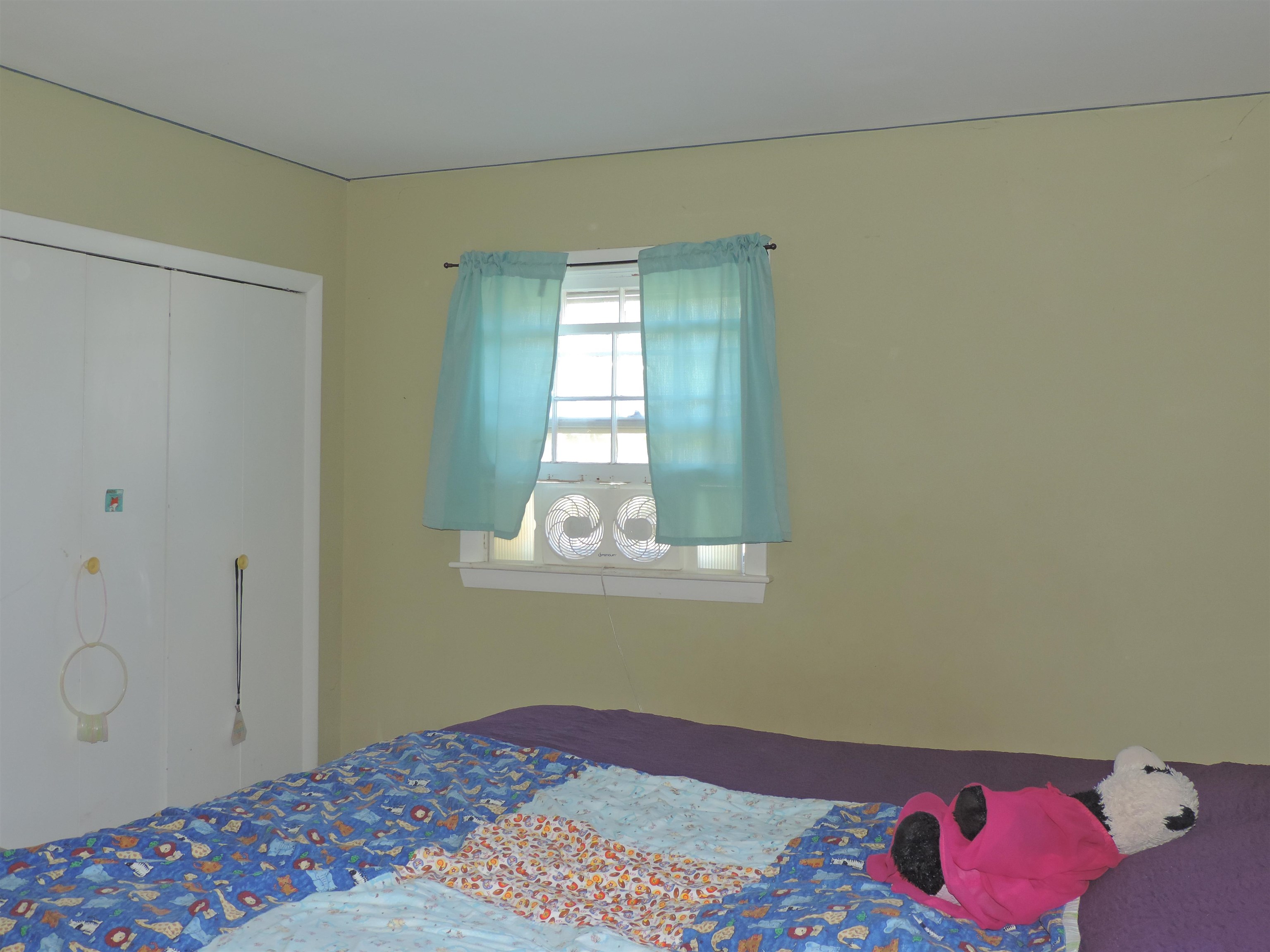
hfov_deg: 52.6
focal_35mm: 35
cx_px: 635
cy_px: 476
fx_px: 1284
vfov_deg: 40.7
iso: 200
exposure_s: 1/30
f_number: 3.3
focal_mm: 6.2
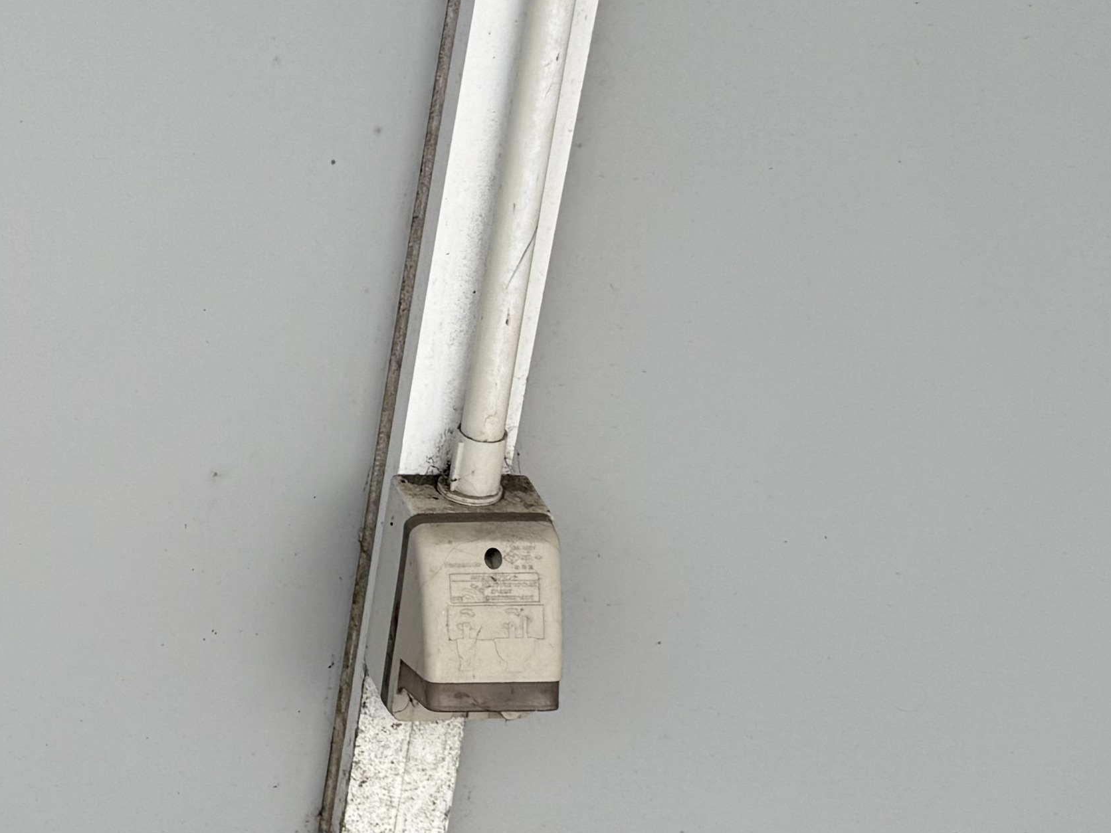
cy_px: 440
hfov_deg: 22.0
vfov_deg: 18.0
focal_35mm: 82
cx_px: -220
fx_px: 2632
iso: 50
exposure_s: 1/121
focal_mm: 6.76
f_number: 1.78
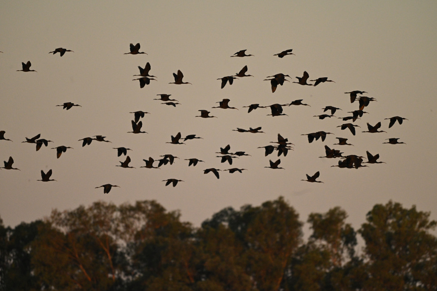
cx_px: 218
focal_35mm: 600
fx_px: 7283
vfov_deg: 2.3
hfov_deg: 3.4
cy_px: 146
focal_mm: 600
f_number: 6.3
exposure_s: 1/3200
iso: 3200
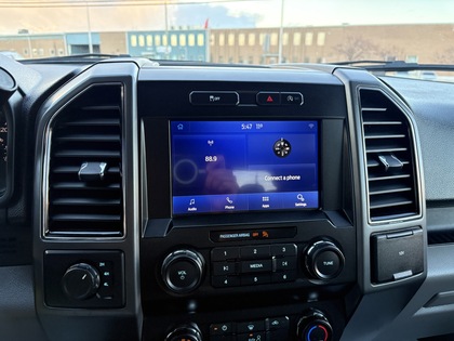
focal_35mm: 26
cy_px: 170
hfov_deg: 67.3
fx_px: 341
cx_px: 227
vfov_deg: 53.1
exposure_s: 1/50
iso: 200
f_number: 1.6
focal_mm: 5.96
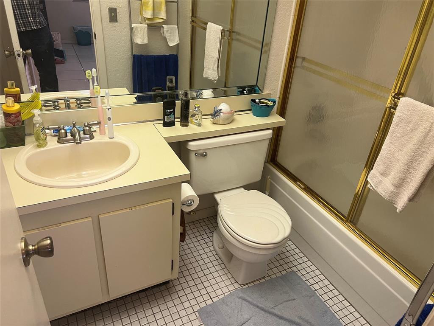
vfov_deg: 53.1
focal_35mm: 26
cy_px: 163
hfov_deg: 67.3
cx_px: 217
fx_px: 326
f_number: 1.5
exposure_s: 1/60
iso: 100
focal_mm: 5.7
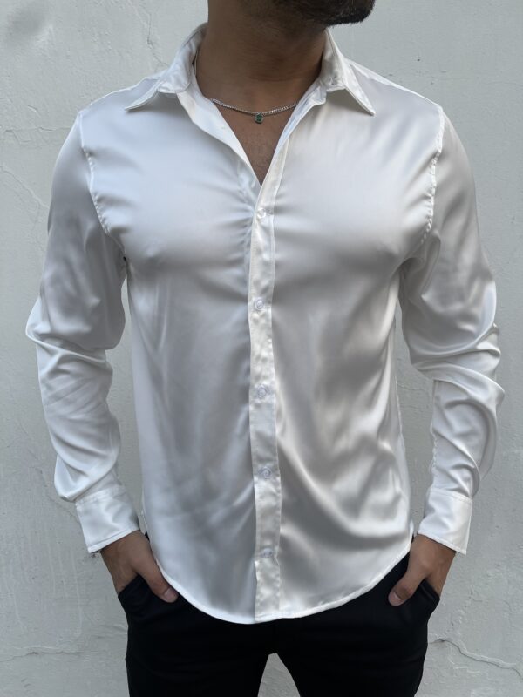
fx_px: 504
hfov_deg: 54.9
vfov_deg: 69.4
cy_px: 348
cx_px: 262
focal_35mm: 25
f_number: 1.6
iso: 32
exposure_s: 1/599
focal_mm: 5.1
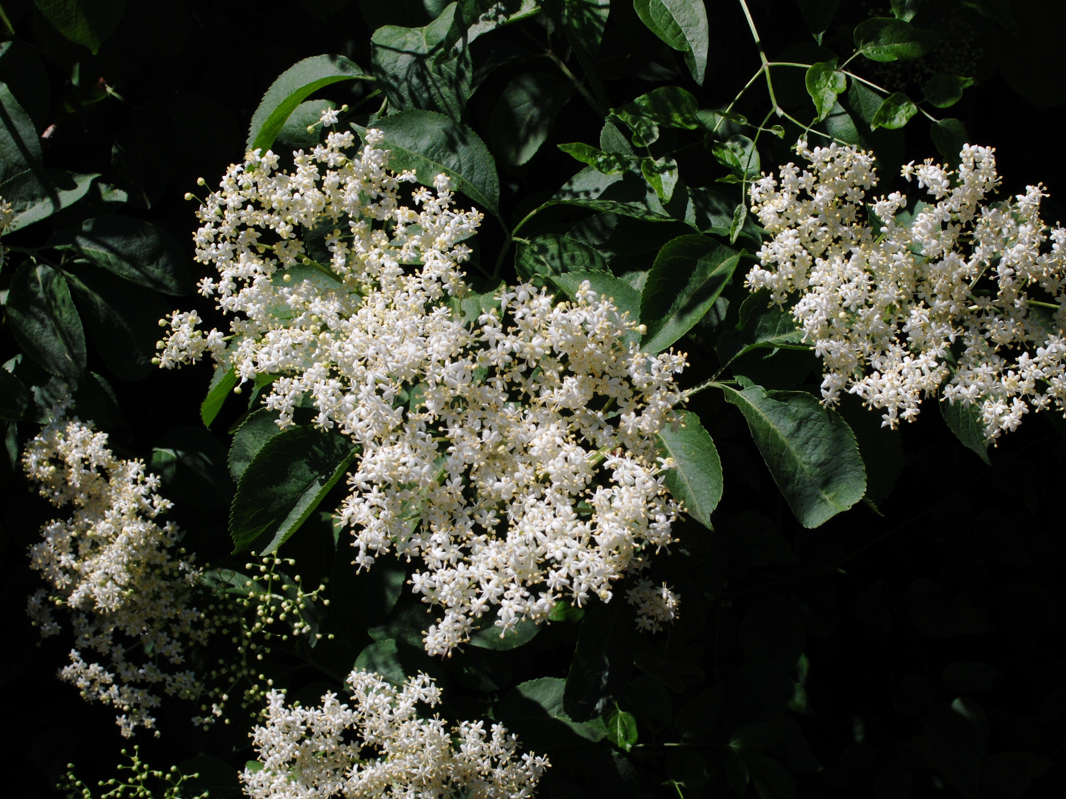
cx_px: 583
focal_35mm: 67
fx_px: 2052
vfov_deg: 22.0
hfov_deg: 29.1
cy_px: 389
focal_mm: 35
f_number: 9
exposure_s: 1/320
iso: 100
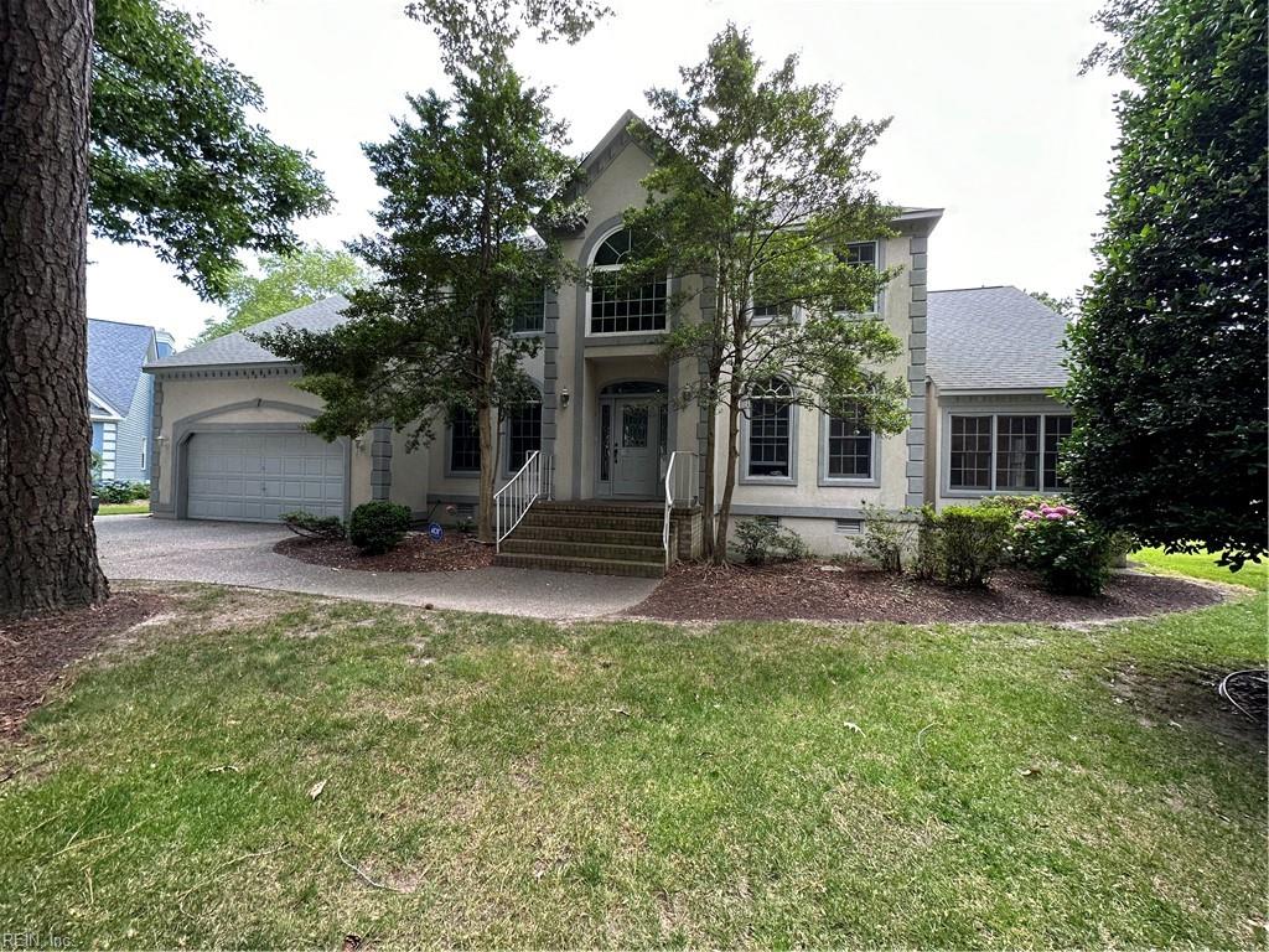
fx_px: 513
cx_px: 634
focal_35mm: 14
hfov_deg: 102.1
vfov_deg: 85.7
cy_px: 476
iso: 50
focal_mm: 2.22
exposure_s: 1/99
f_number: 2.2
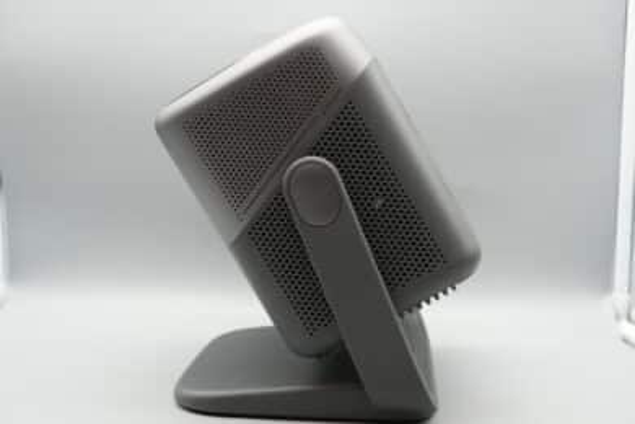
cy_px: 212
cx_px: 318
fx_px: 847
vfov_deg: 28.1
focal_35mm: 48
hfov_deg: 41.1
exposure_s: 1/50
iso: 1000
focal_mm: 48
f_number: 9
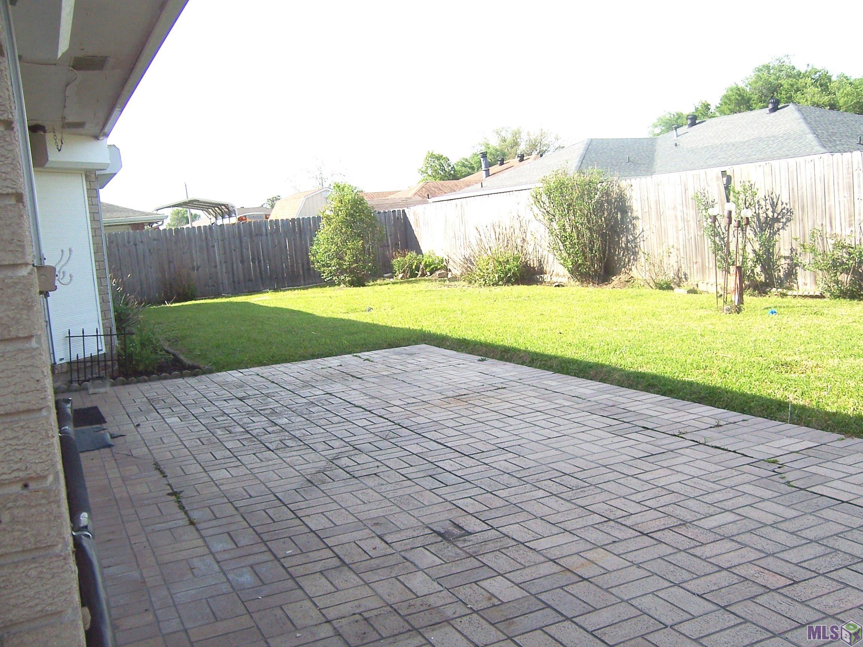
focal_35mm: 33
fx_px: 823
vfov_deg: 42.9
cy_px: 324
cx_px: 432
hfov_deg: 55.4
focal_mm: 5.5
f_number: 3.4
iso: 80
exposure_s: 1/750
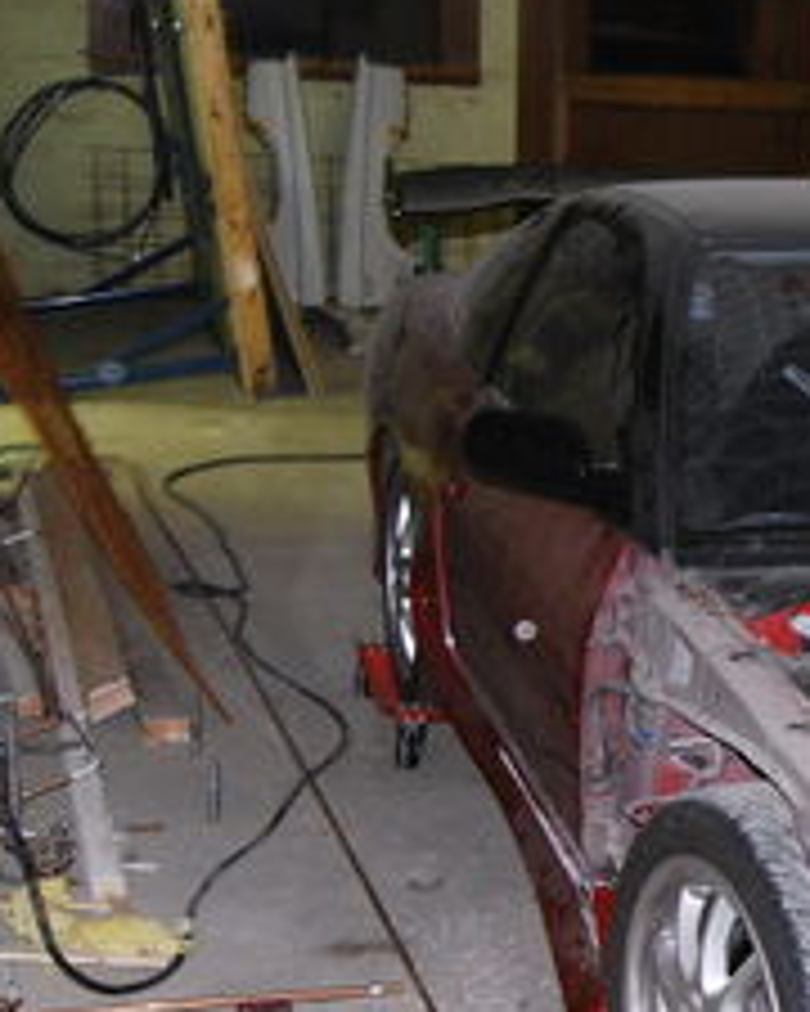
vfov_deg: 26.3
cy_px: 648
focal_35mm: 72
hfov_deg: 19.6
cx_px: 1048
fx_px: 2158
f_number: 5.6
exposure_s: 1/10
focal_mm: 18
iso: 400
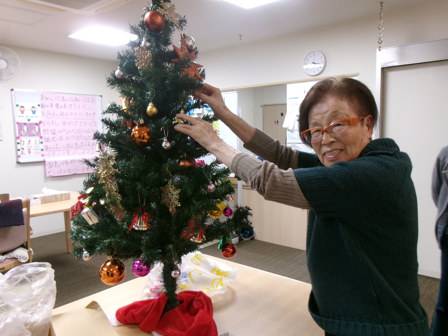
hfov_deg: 63.4
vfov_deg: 49.7
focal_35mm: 28
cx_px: 224
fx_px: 362
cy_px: 168
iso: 258
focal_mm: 5.1
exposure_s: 1/34
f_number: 3.9
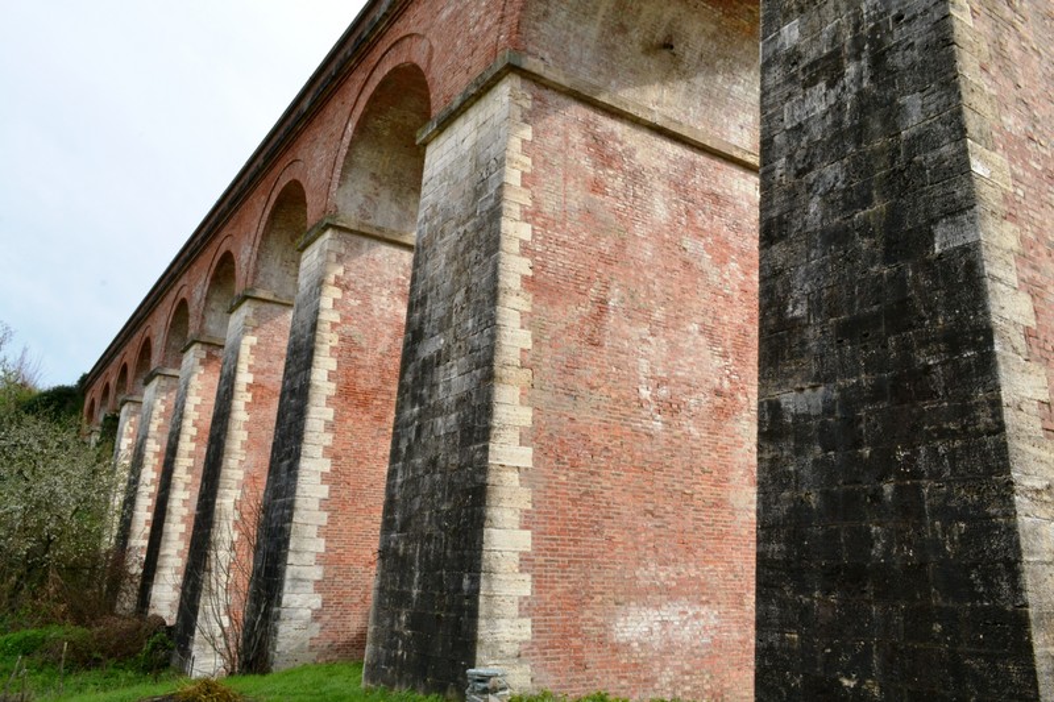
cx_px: 527
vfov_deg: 47.9
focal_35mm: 27
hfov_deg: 67.4
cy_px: 351
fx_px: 790
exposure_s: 1/60
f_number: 22
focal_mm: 18
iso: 400
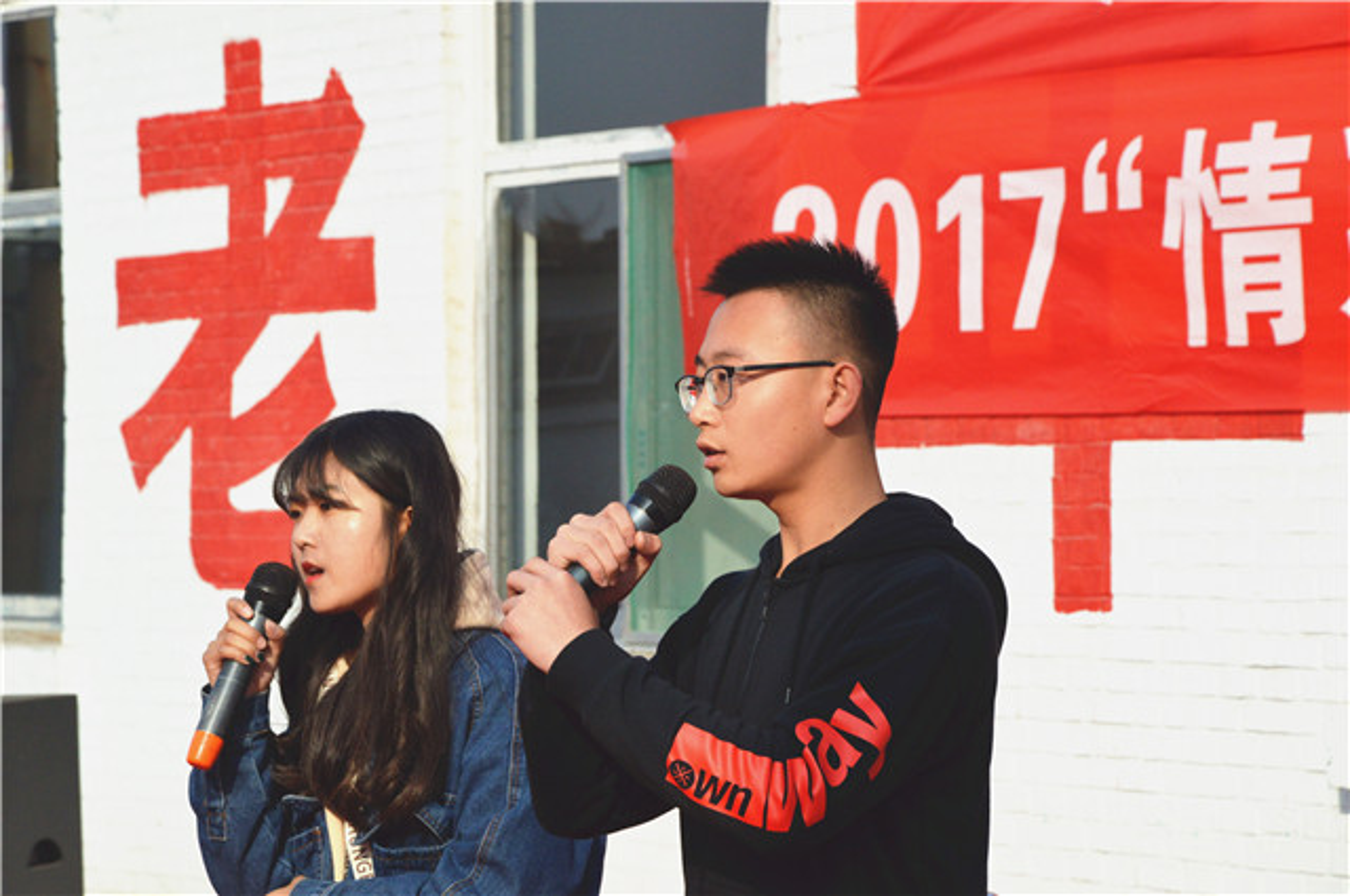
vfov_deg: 8.7
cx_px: 675
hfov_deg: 13.1
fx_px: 5899
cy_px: 448
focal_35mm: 158
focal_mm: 105
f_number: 10
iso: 800
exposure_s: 1/1250
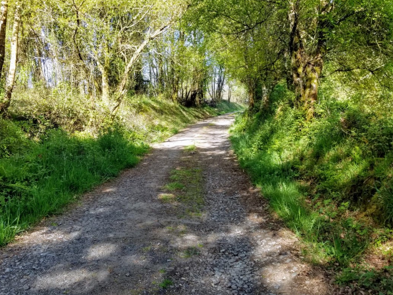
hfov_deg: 51.3
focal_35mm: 36
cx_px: 183
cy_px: 122
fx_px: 409
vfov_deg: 39.5
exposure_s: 1/351
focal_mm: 4.3
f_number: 1.7
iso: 50
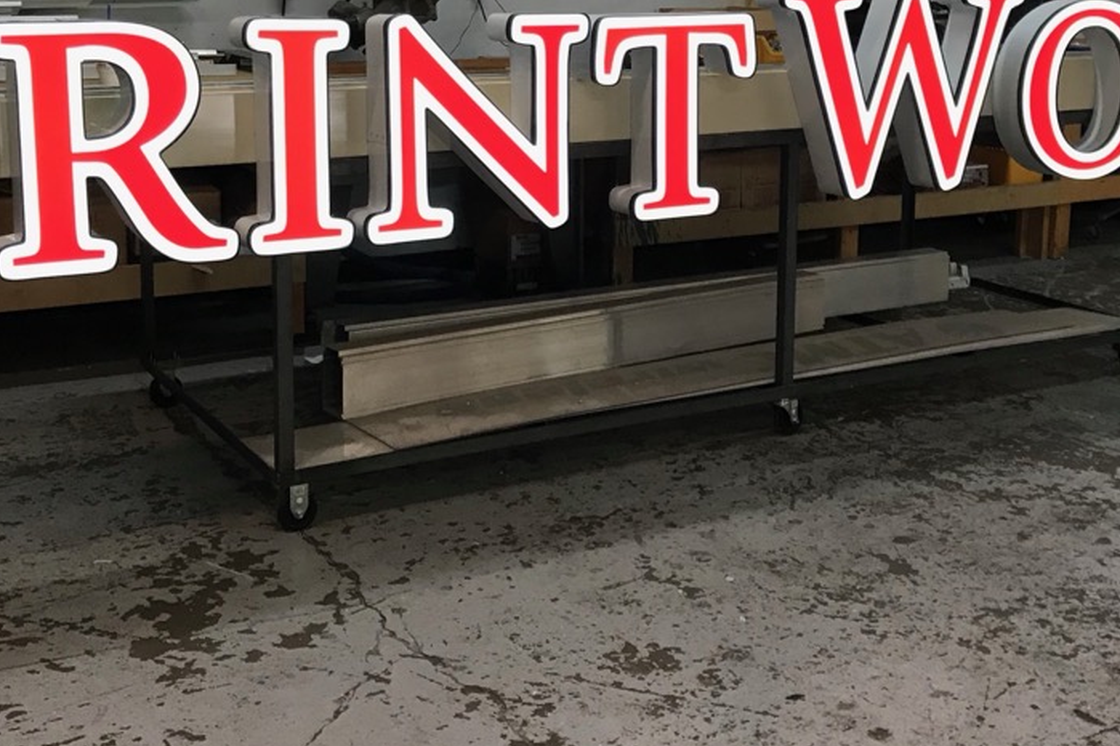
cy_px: 182
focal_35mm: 50
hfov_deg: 39.6
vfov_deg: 26.6
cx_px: 620
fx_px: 1555
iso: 32
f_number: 1.8
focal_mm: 3.99
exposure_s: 1/30
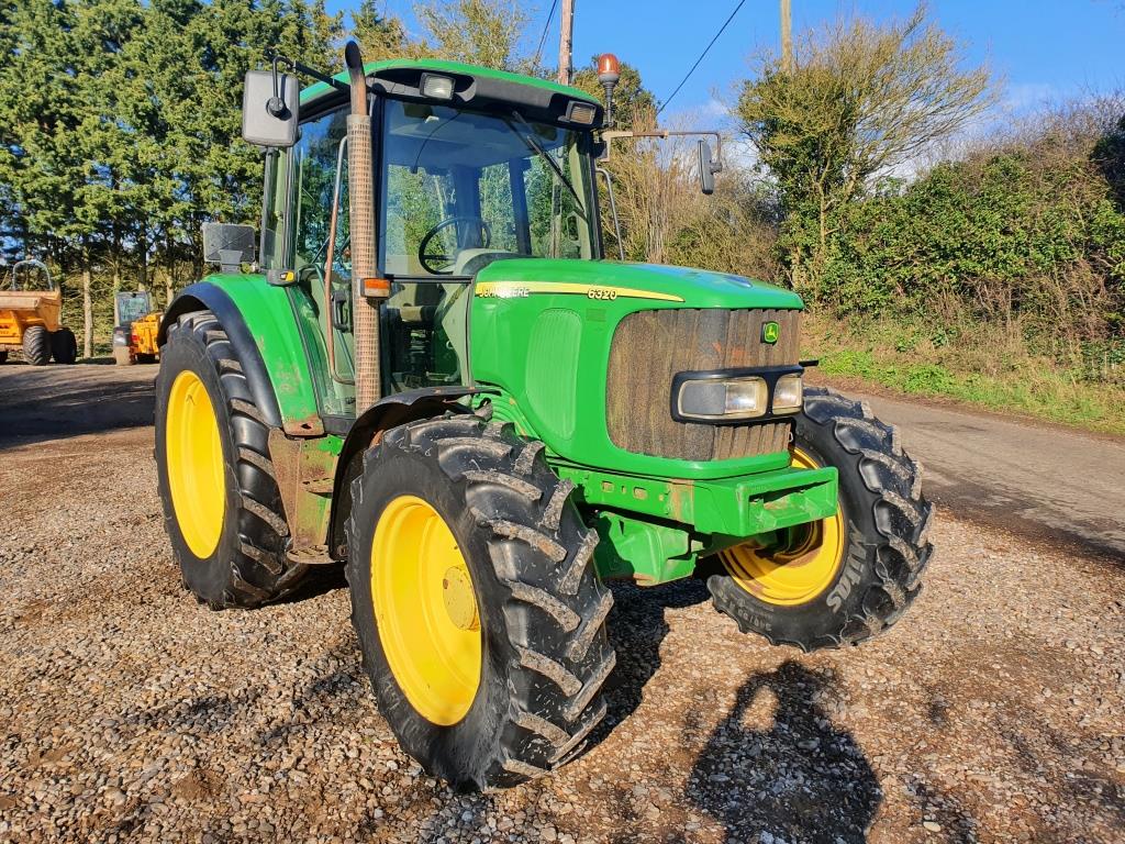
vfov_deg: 53.1
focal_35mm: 26
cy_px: 422
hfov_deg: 67.3
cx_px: 562
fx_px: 845
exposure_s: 1/1152
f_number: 2.4
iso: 50
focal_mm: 4.32
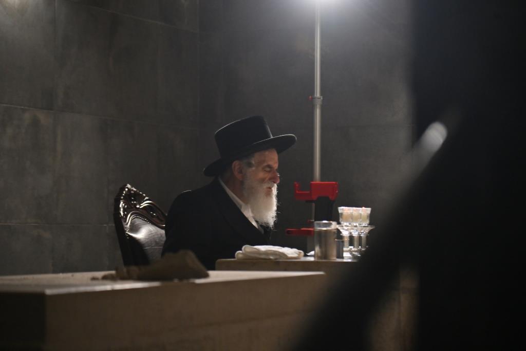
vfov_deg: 11.4
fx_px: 1753
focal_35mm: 120
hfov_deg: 17.1
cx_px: 263
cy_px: 176
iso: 1000
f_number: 4
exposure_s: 1/125
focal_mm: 120
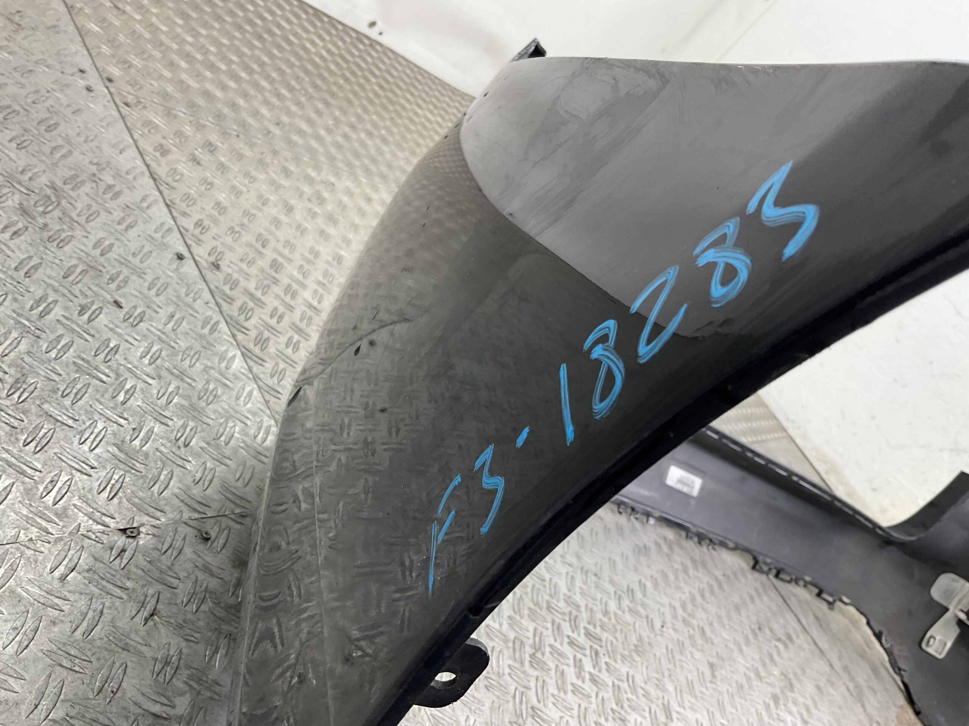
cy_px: 363
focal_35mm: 29
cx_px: 484
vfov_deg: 48.2
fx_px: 812
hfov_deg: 61.7
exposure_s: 1/120
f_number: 1.8
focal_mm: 3
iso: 40
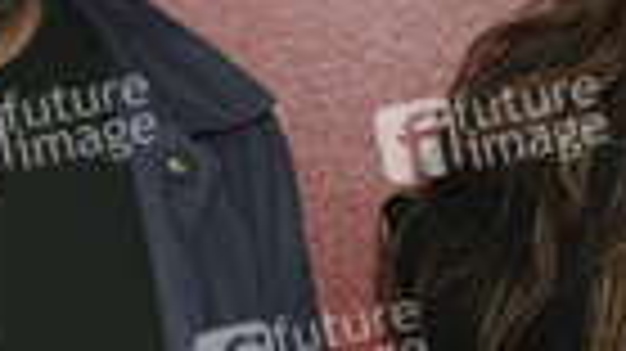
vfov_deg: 5.5
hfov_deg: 9.8
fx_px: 3650
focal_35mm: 220
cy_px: 18
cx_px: 372
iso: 800
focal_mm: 65
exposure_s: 1/320
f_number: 4
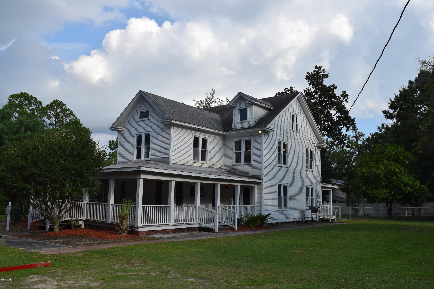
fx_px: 380
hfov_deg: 59.5
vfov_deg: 41.7
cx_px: 217
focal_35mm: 32
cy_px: 144
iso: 200
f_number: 9
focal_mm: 21
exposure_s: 1/400
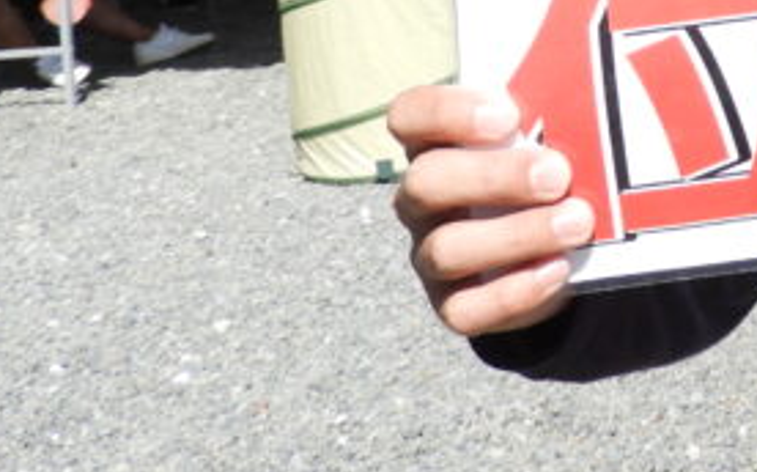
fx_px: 1711
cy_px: -328
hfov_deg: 22.1
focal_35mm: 83
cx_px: 1020
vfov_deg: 14.2
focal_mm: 4.3
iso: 100
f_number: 3.3
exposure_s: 1/800
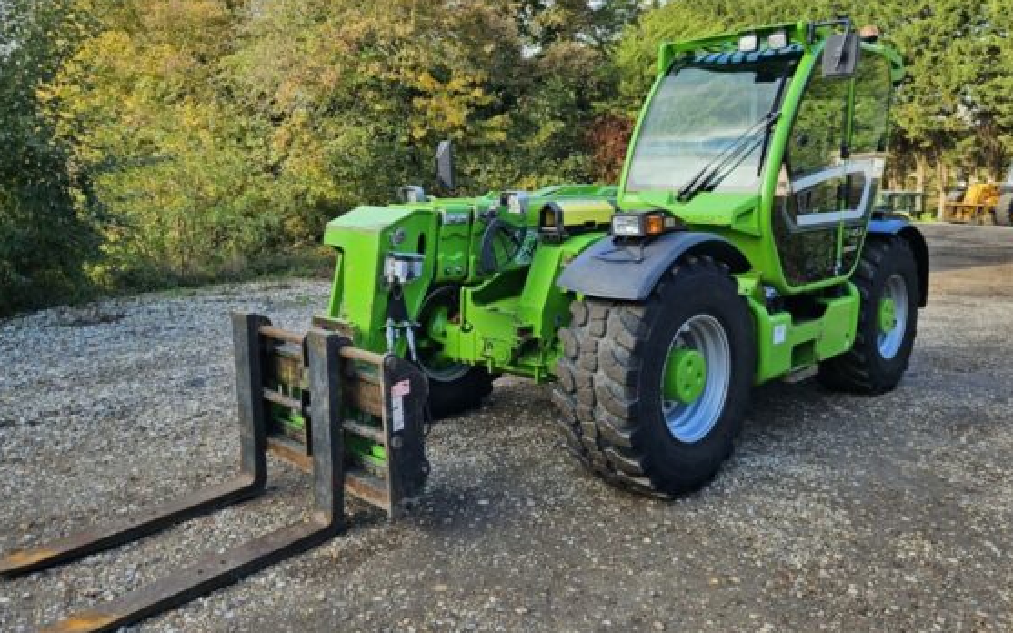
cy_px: 271
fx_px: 773
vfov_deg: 44.4
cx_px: 476
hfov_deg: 66.4
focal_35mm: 28
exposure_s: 1/191
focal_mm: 5.4
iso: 25
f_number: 1.8
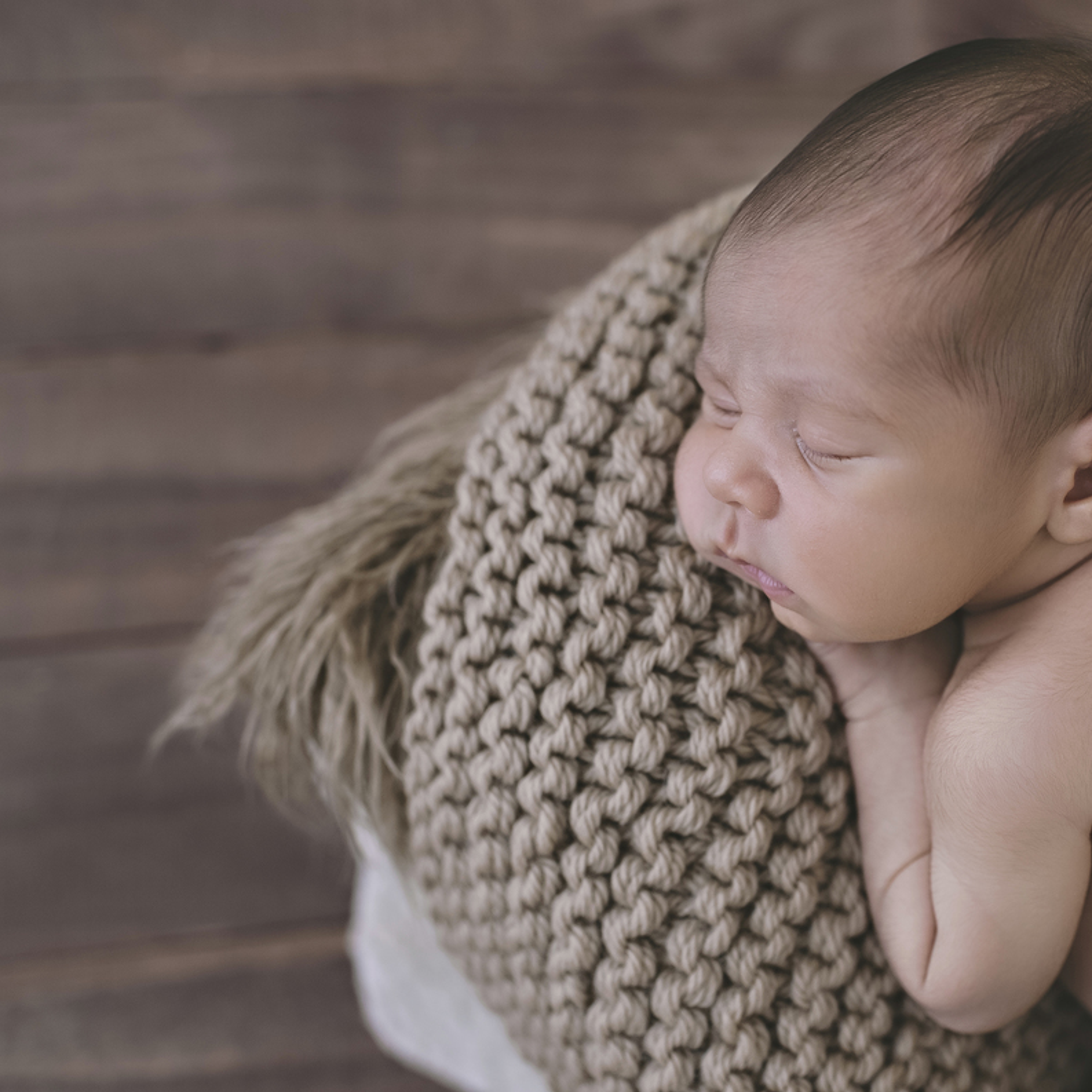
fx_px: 1606
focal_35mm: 45
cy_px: 547
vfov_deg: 37.6
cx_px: 821
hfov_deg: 36.7
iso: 250
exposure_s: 1/200
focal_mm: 35
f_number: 2.8
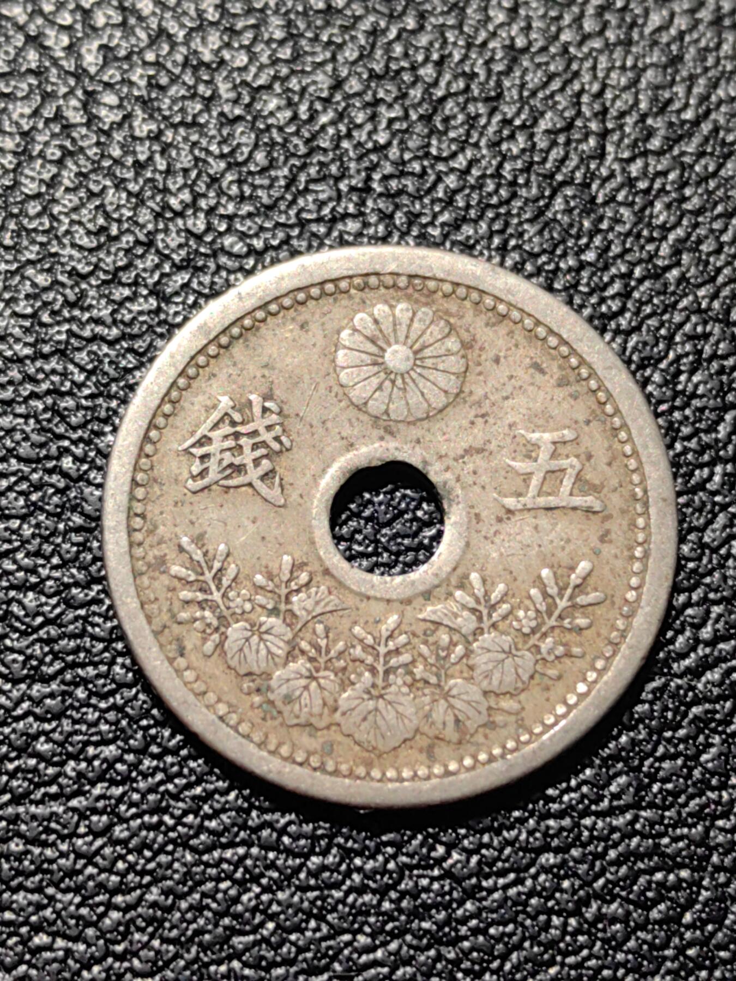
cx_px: 368
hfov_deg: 18.4
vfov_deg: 24.4
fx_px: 2268
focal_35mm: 80
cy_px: 490
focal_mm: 5.75
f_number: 2
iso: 80
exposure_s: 1/100
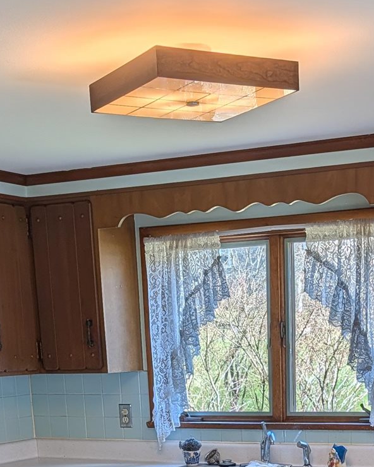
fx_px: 1010
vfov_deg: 23.2
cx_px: 250
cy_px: 601
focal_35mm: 73
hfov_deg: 20.9
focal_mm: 6.9
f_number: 1.68
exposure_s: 1/405
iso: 22
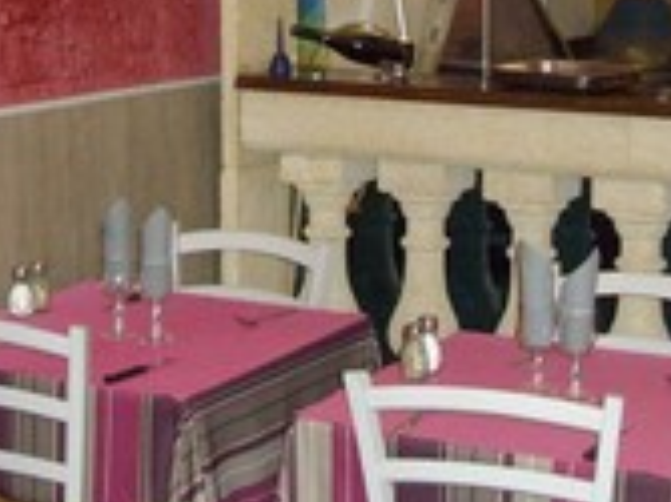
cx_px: 295
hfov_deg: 20.2
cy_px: -58
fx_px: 1879
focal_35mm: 97
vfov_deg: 14.8
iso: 289
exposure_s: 1/50
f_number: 2.7
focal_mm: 6
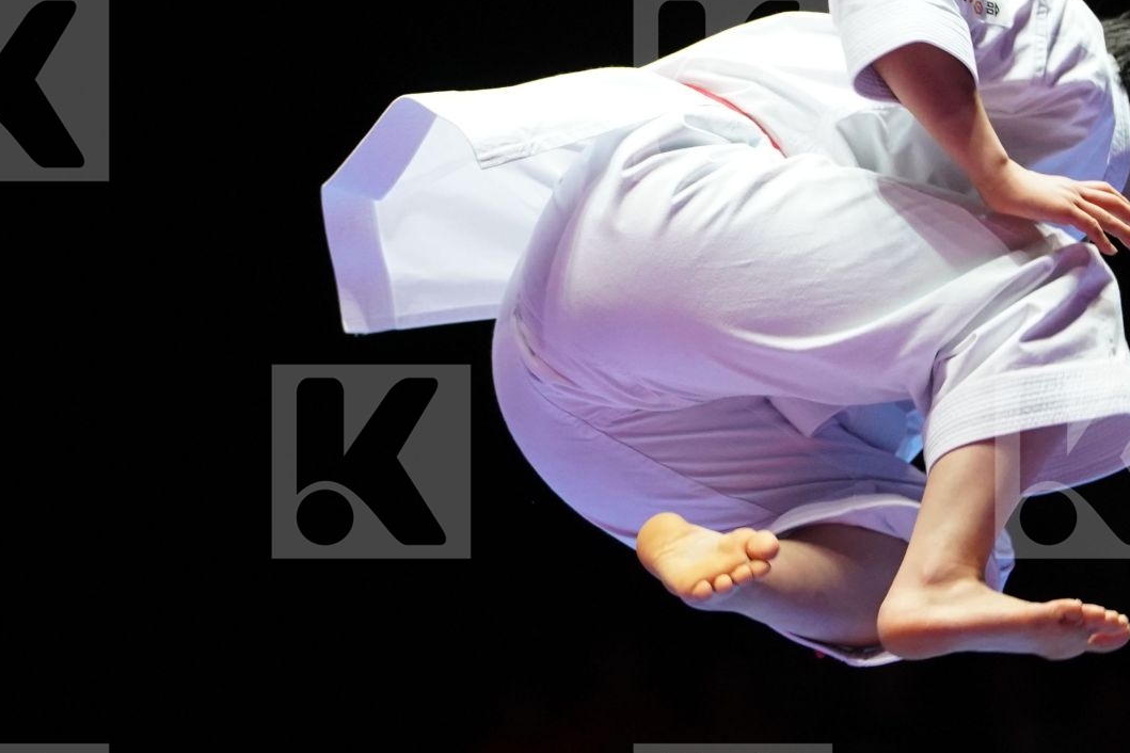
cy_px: 462
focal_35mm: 323
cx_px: 733
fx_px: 10138
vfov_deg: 4.3
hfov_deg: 6.4
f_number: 2.8
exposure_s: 1/500
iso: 3200
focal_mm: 127
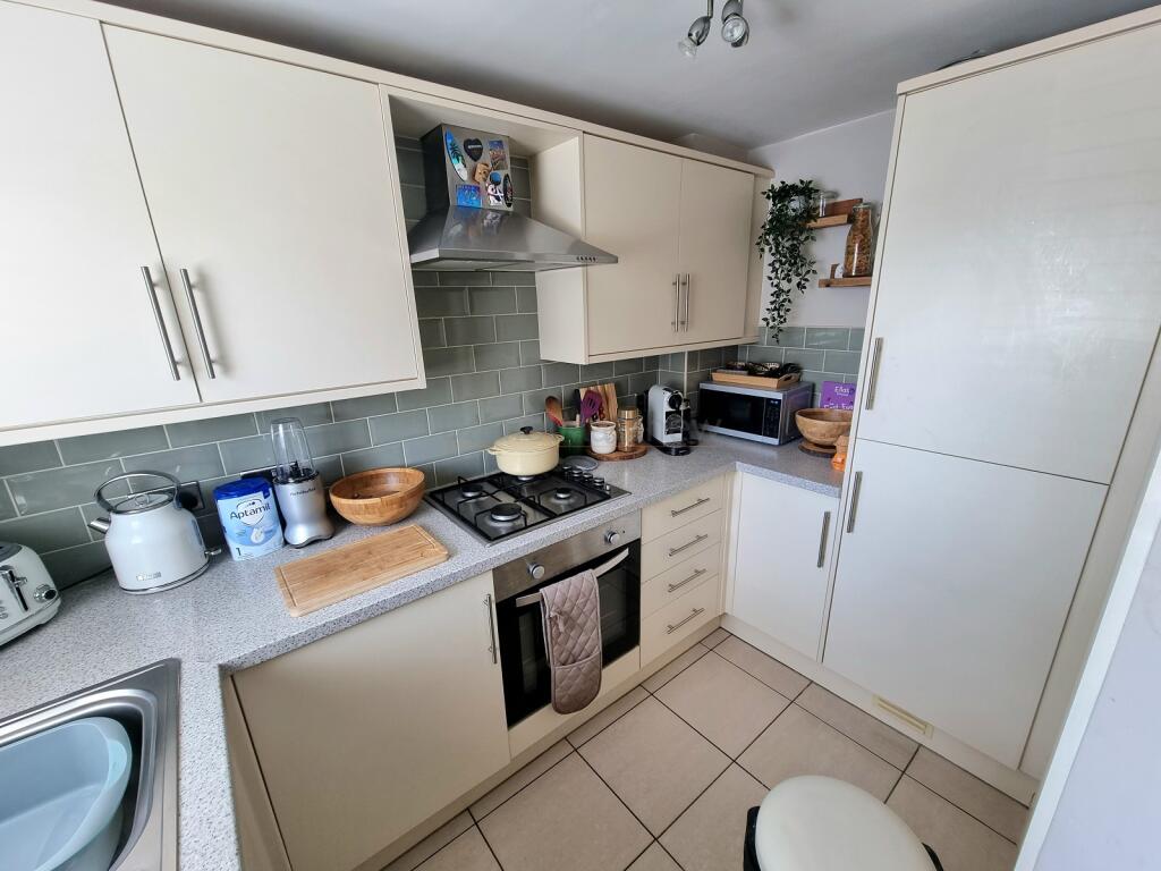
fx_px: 436
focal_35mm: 13
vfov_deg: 89.9
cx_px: 580
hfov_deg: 106.2
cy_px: 436
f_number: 2.2
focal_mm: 2.2
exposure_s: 1/60.2
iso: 100
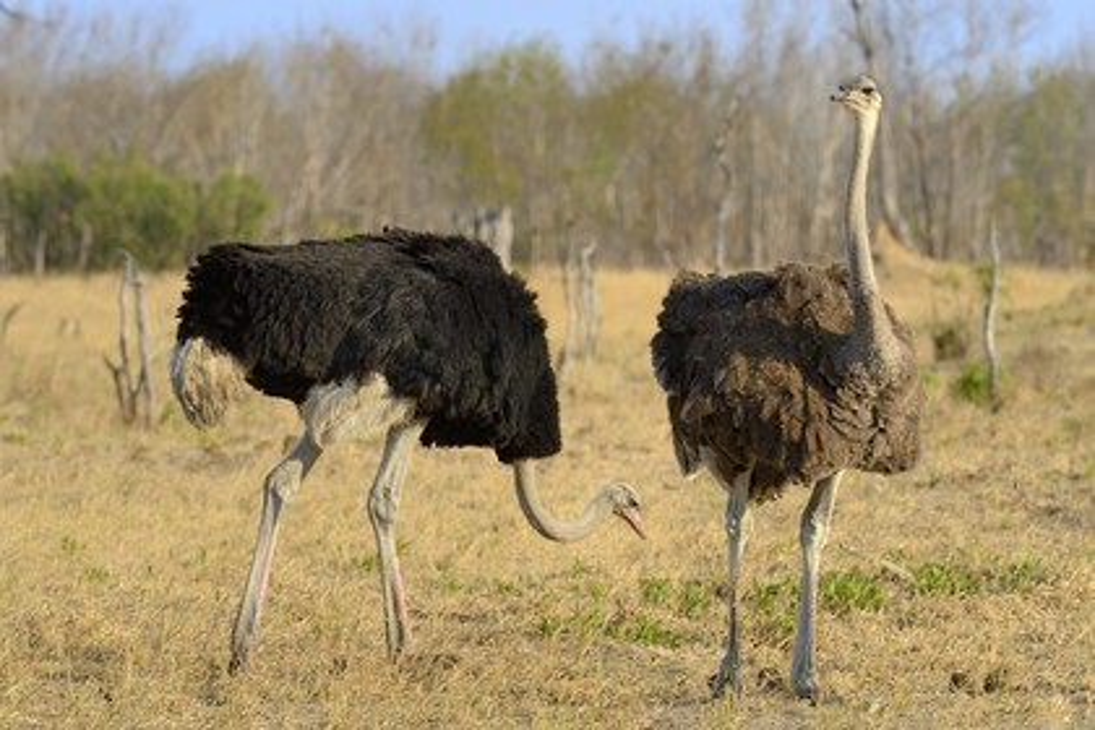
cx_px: 548
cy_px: 365
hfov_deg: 7.4
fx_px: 8516
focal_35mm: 280
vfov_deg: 4.9
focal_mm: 280
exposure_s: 1/400
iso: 400
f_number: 8
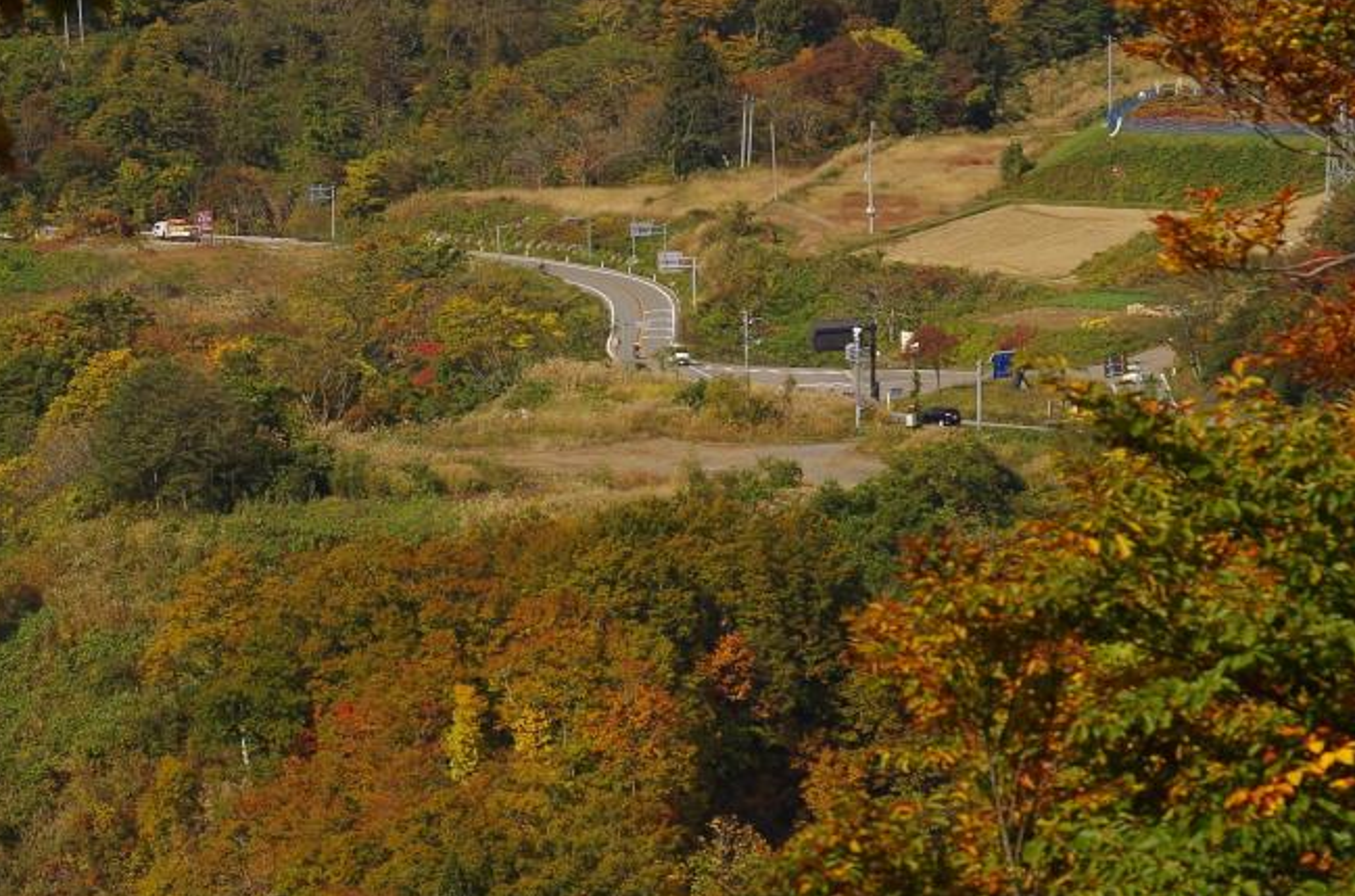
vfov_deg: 7.4
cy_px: 454
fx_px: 6945
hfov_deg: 11.1
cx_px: 656
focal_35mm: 185
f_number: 4.5
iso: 100
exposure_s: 1/500
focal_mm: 50
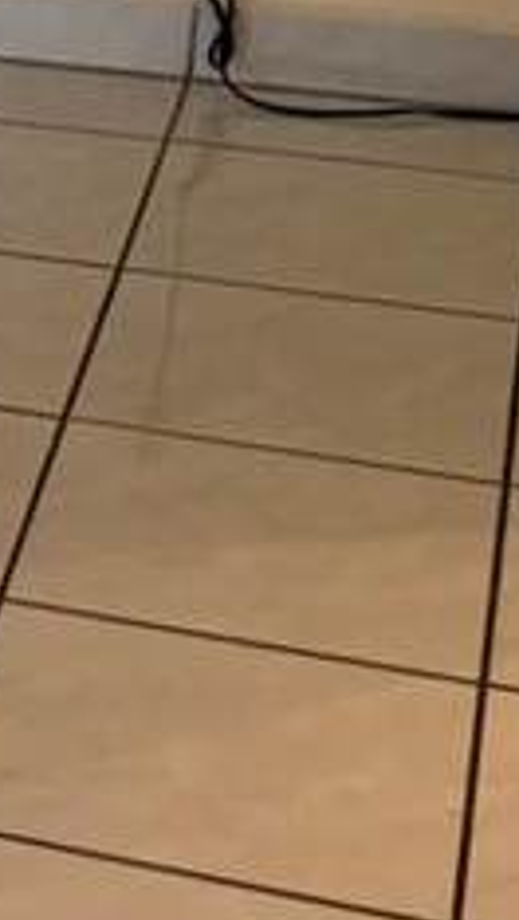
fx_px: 3491
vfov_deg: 14.9
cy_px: 165
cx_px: -1254
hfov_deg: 7.2
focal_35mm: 143
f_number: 1.78
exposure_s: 1/60
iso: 320
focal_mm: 6.76
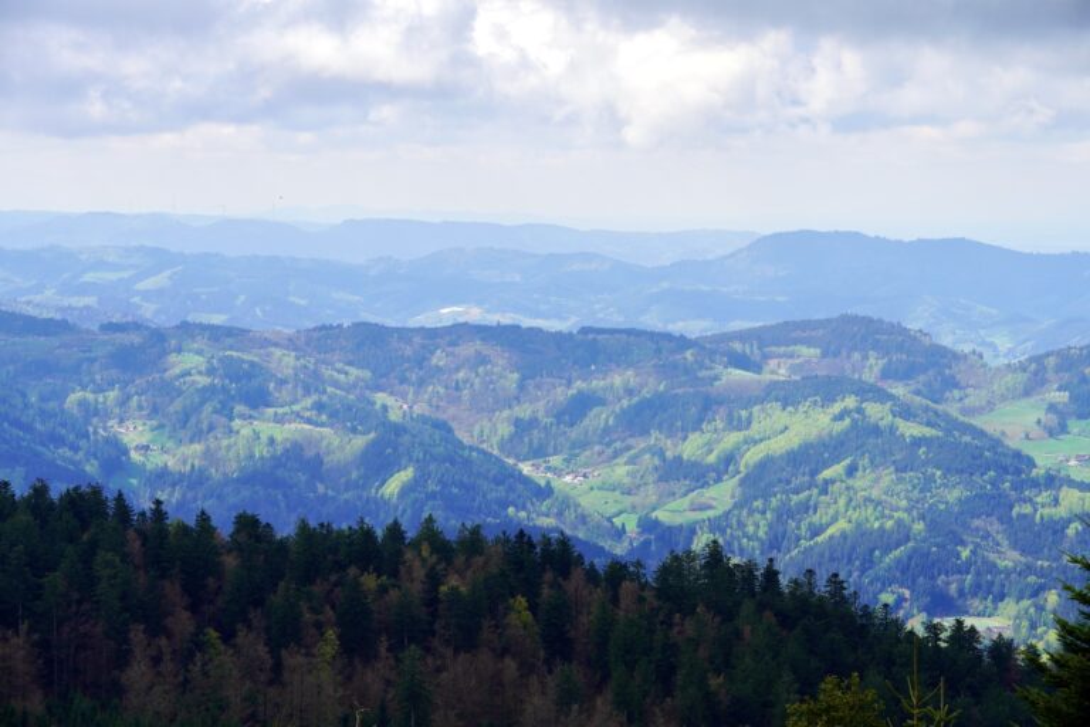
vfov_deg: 11.4
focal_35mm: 120
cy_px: 364
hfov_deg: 17.1
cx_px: 545
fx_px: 3633
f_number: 8
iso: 100
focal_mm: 80
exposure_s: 1/200
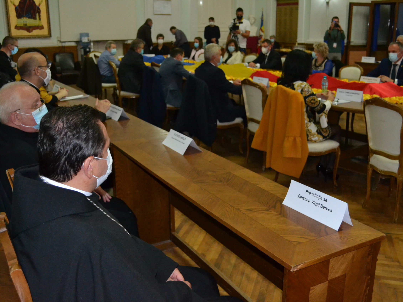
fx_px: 454
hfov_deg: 47.9
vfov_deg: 36.8
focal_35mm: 39
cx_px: 202
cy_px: 151
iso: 3200
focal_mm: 24
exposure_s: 1/60
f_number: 4
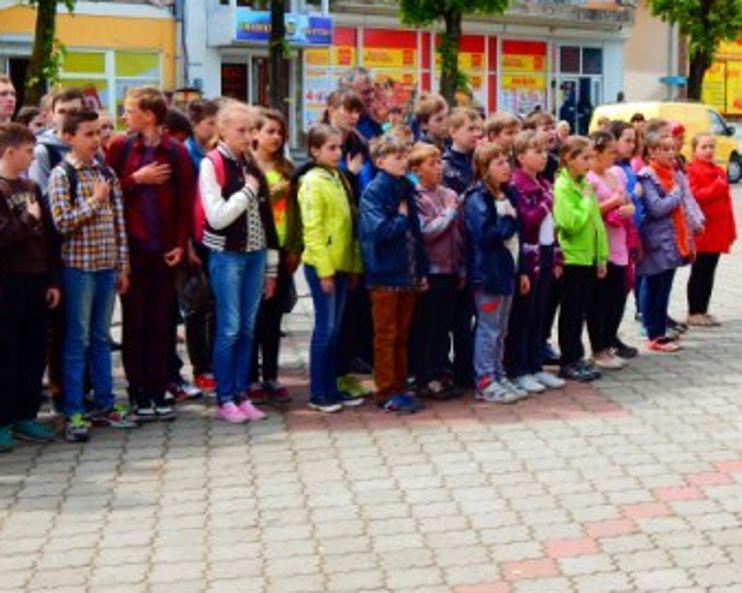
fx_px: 1361
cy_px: 252
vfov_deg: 24.6
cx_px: 359
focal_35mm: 62
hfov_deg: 30.5
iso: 125
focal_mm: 8.6
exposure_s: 1/500
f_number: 3.7
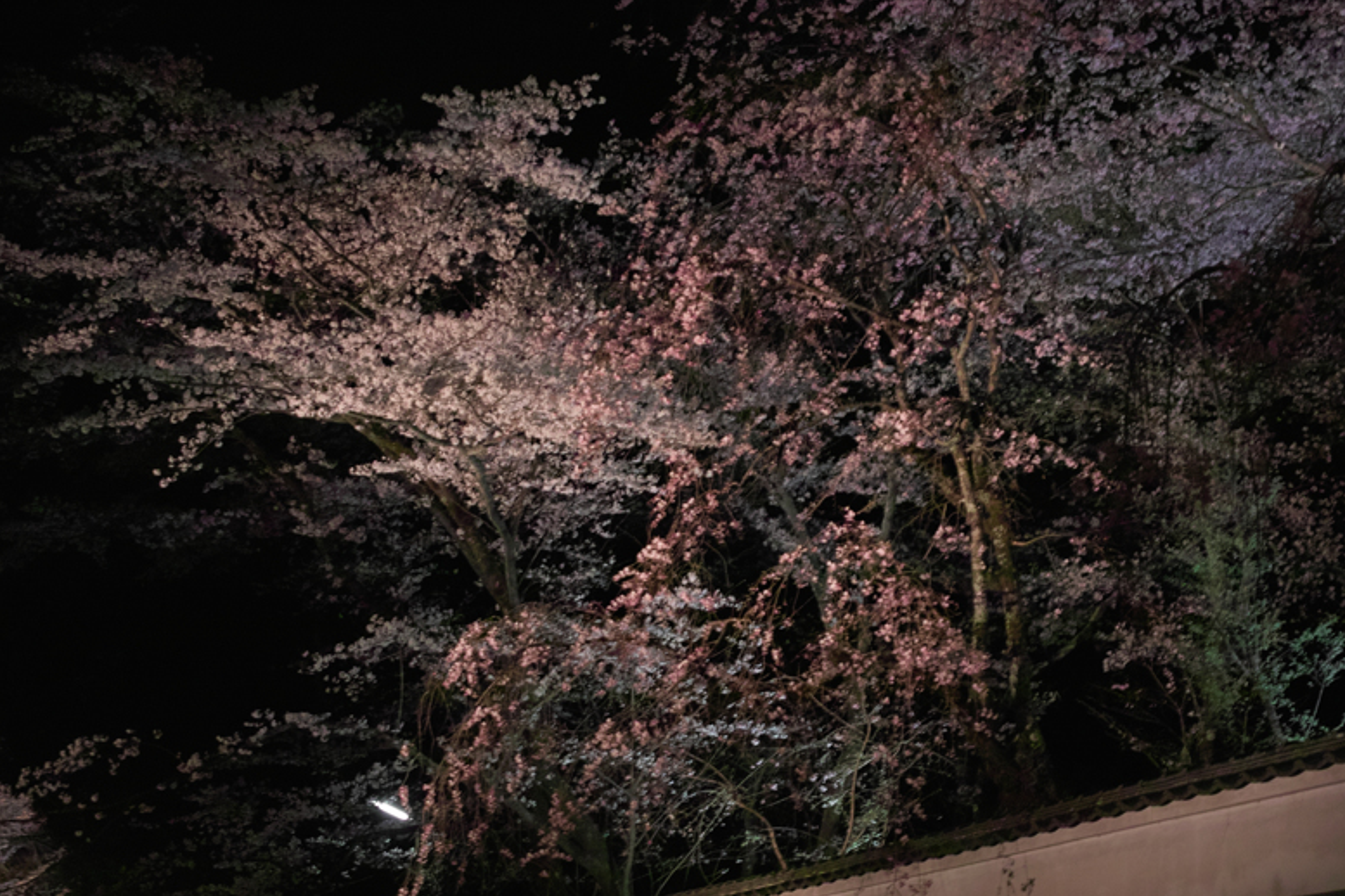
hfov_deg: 36.9
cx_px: 698
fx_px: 2017
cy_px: 576
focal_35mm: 54
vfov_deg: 25.0
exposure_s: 1/13
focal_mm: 24.2
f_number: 2.8
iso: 400
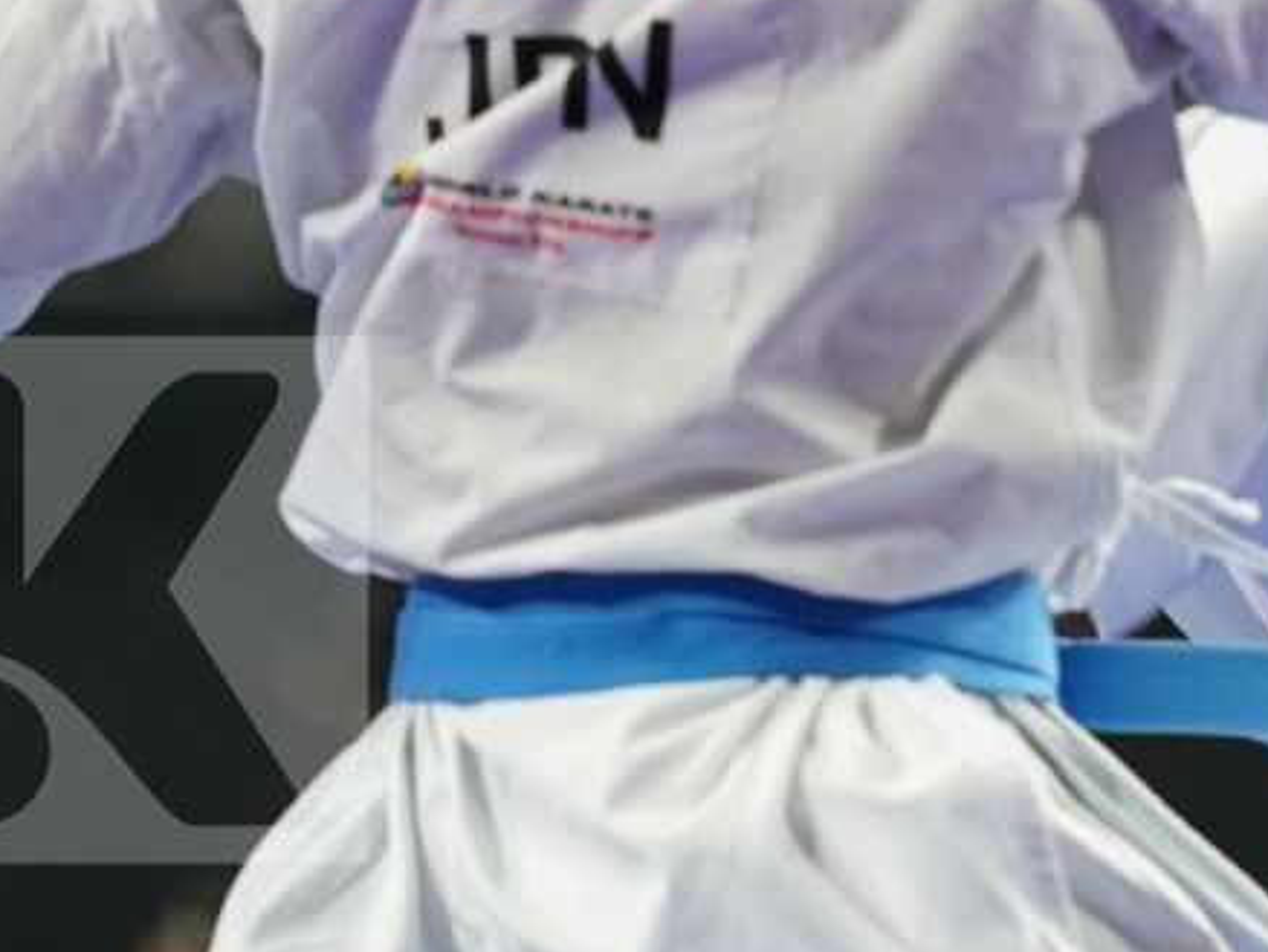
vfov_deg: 0.9
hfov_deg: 1.3
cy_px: -428
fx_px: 57908
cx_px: 2061
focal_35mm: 1580
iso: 1600
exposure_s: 1/500
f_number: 2.8
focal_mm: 400
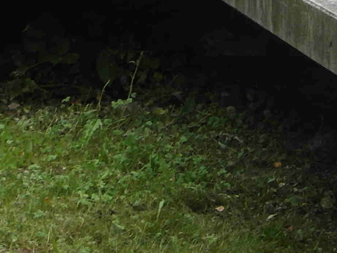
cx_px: 341
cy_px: -287
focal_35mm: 318
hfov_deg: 6.2
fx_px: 3097
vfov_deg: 4.6
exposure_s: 1/250
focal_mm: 11.4
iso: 100
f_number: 4
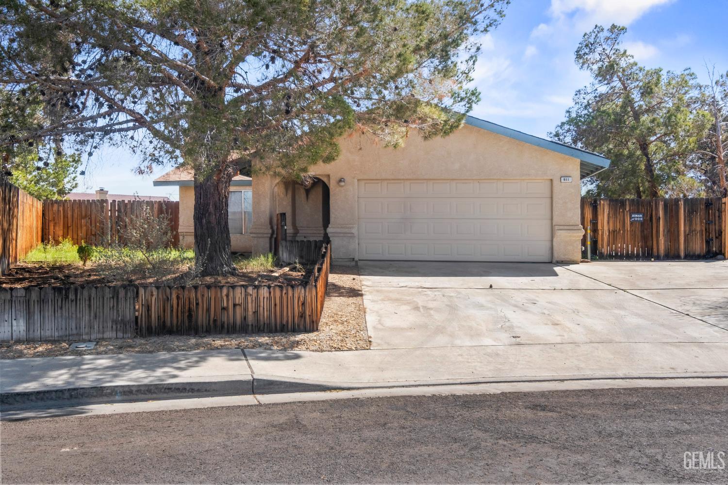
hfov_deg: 60.3
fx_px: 627
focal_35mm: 31
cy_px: 242
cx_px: 364
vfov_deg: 42.3
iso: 250
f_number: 9
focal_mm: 20.9
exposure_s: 1/240
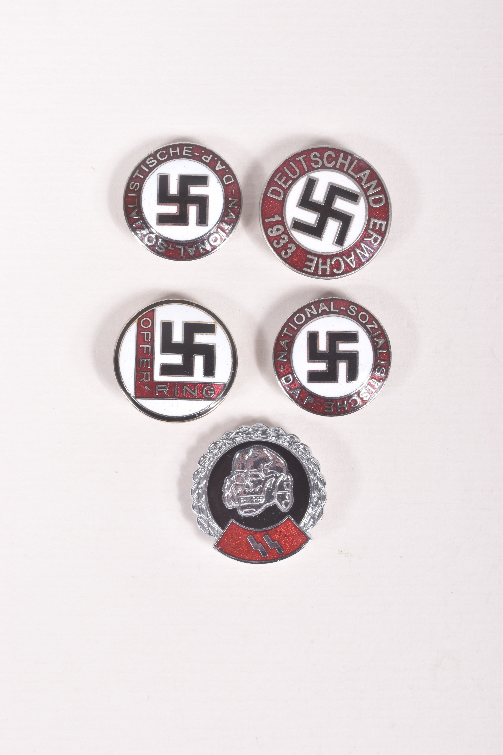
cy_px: 378
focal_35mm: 90
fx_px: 1886
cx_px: 252
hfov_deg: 15.2
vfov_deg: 22.6
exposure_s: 1/125
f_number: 18
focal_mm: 60
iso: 100
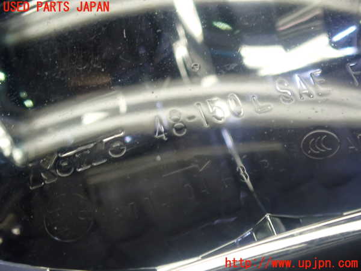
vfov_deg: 14.8
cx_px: 180
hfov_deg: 19.6
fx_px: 1043
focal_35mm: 100
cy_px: 136
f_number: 4.9
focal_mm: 18
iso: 500
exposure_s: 1/100
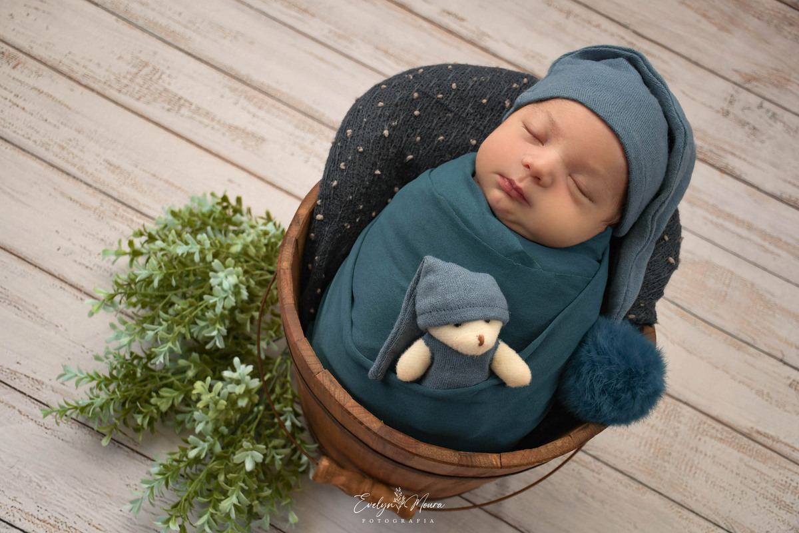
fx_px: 888
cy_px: 266
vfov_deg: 33.4
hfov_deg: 48.5
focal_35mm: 40
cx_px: 400
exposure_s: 1/200
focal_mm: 27
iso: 500
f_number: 4
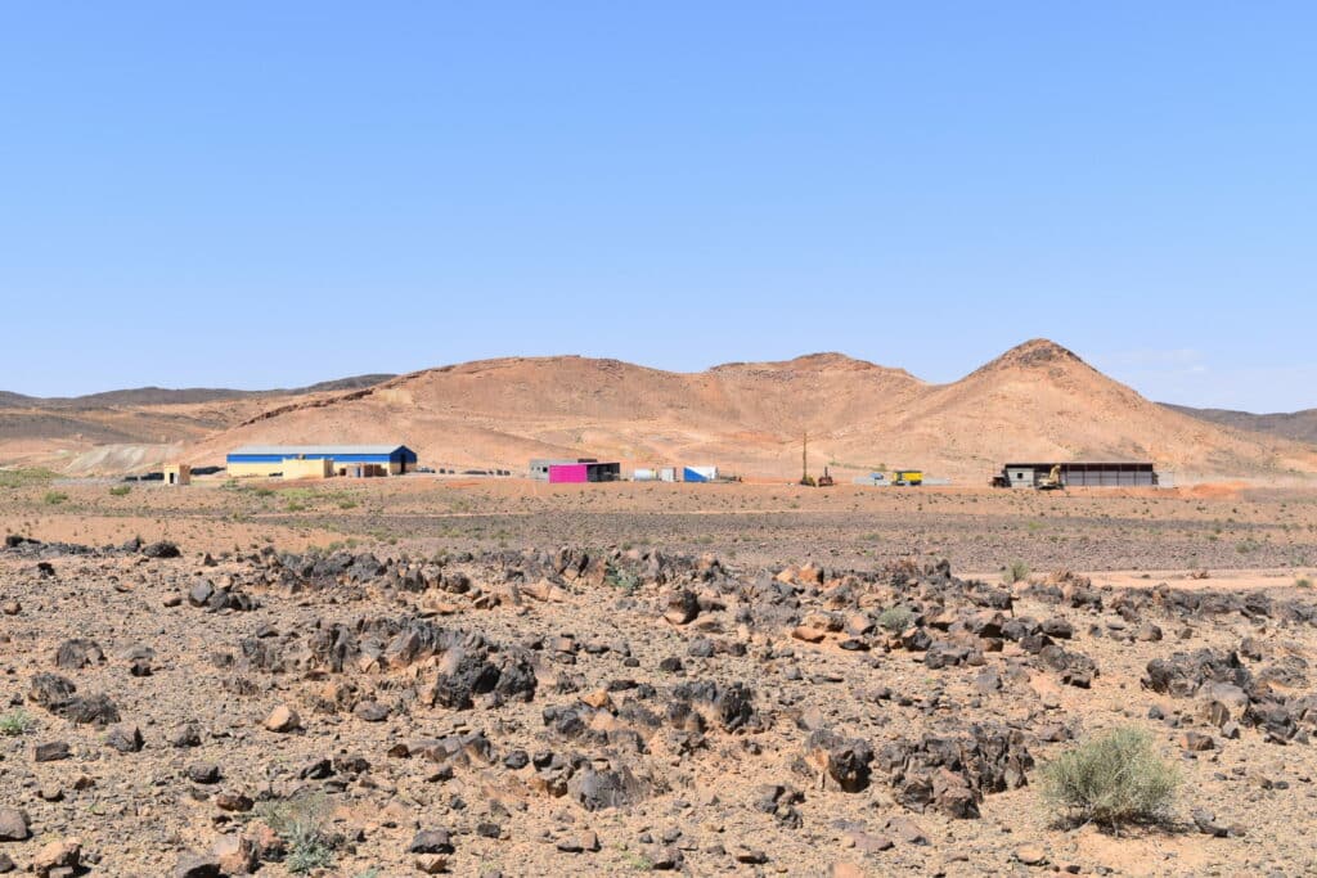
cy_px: 439
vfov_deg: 28.1
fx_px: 1756
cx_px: 658
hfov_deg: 41.1
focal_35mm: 48
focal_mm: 32
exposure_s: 1/500
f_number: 11
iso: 200
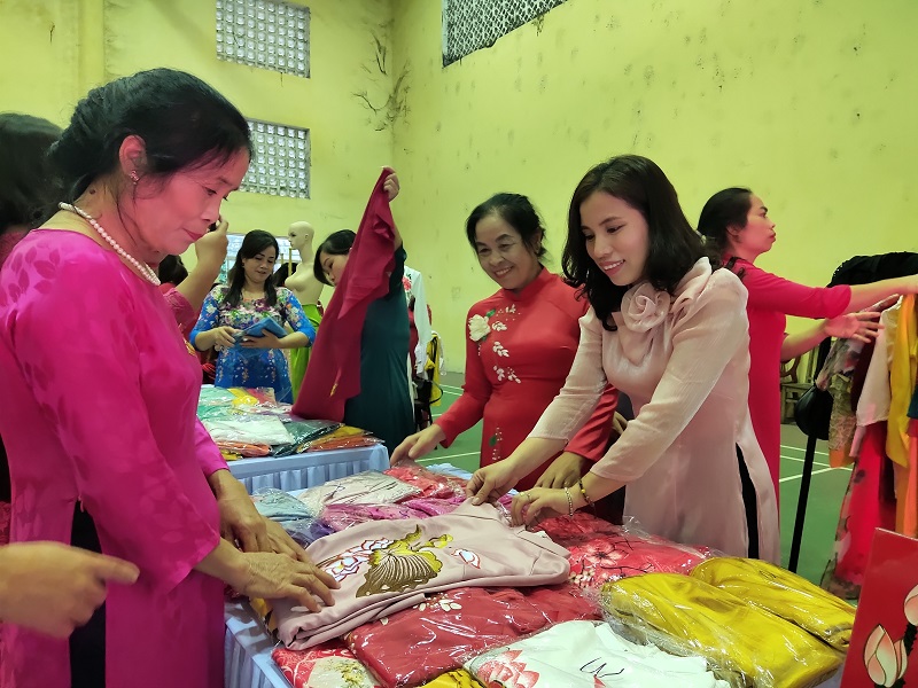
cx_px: 459
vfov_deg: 54.9
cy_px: 344
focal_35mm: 25
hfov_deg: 69.4
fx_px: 663
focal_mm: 4.71
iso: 255
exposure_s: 1/50
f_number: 1.7
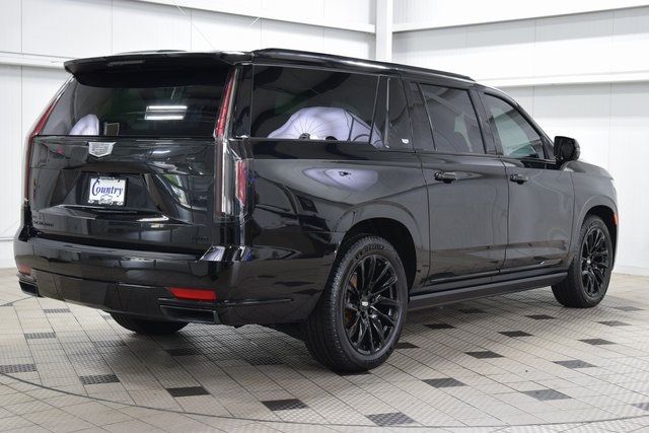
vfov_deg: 25.1
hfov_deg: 36.9
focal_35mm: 54
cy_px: 216
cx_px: 324
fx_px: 974
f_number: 6.3
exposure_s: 1/15
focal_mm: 36
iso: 800
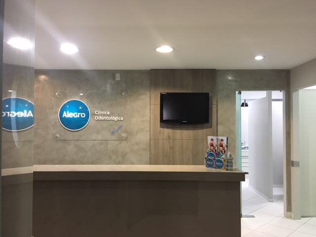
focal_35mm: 29
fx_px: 265
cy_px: 118
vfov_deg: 48.2
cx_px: 158
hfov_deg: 61.7
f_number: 2.2
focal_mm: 4.15
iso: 200
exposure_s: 1/30
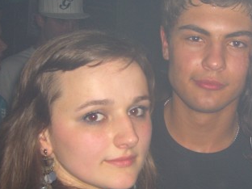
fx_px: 531
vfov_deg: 20.2
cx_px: 200
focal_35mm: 73
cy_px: 110
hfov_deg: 26.2
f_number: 2.8
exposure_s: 1/60
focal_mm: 7.9
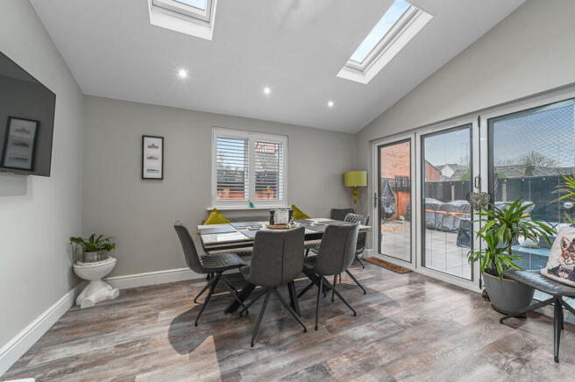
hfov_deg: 104.3
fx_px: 223
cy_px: 191
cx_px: 288
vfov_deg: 81.1
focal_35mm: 14
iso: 400
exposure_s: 1.3
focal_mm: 14
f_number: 8
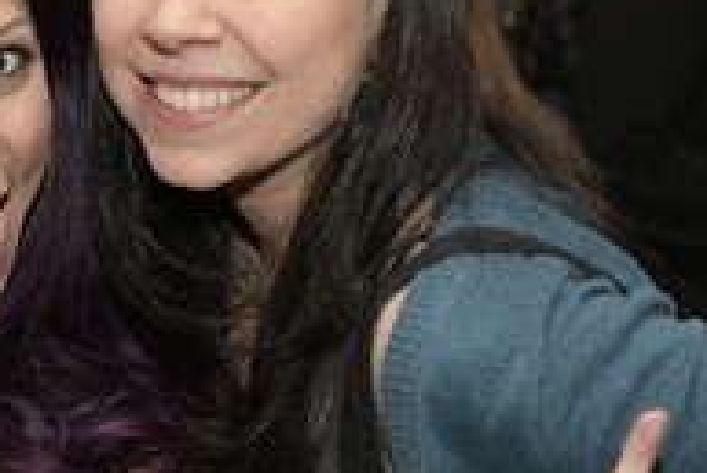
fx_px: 3027
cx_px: -7
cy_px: 156
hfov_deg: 13.1
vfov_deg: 8.9
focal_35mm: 154
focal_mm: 36
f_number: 4
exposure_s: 1/60
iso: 2000
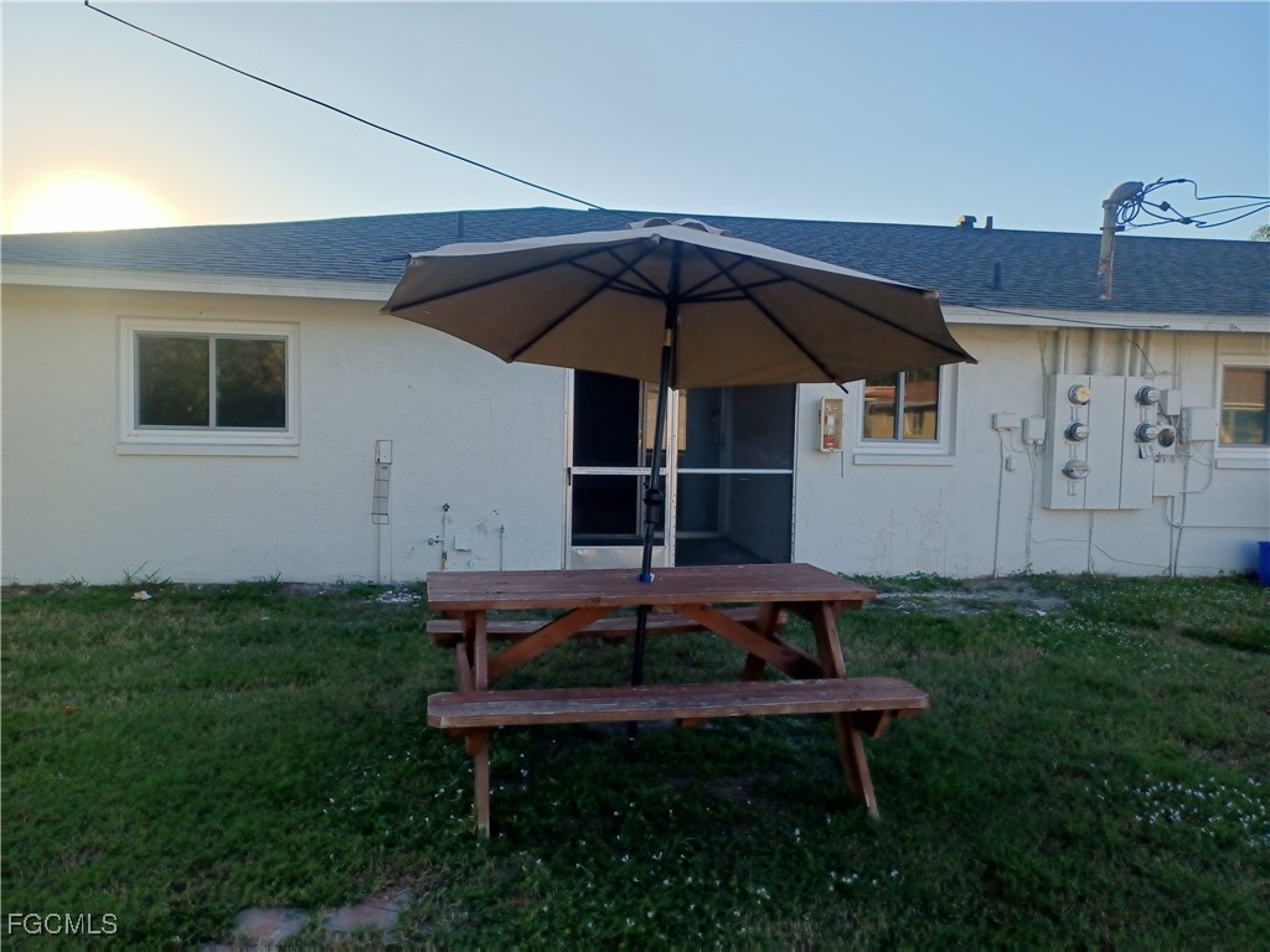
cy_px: 476
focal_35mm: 25
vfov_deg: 54.9
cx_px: 635
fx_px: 917
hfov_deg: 69.4
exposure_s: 1/192
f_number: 1.8
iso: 32
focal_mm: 4.6
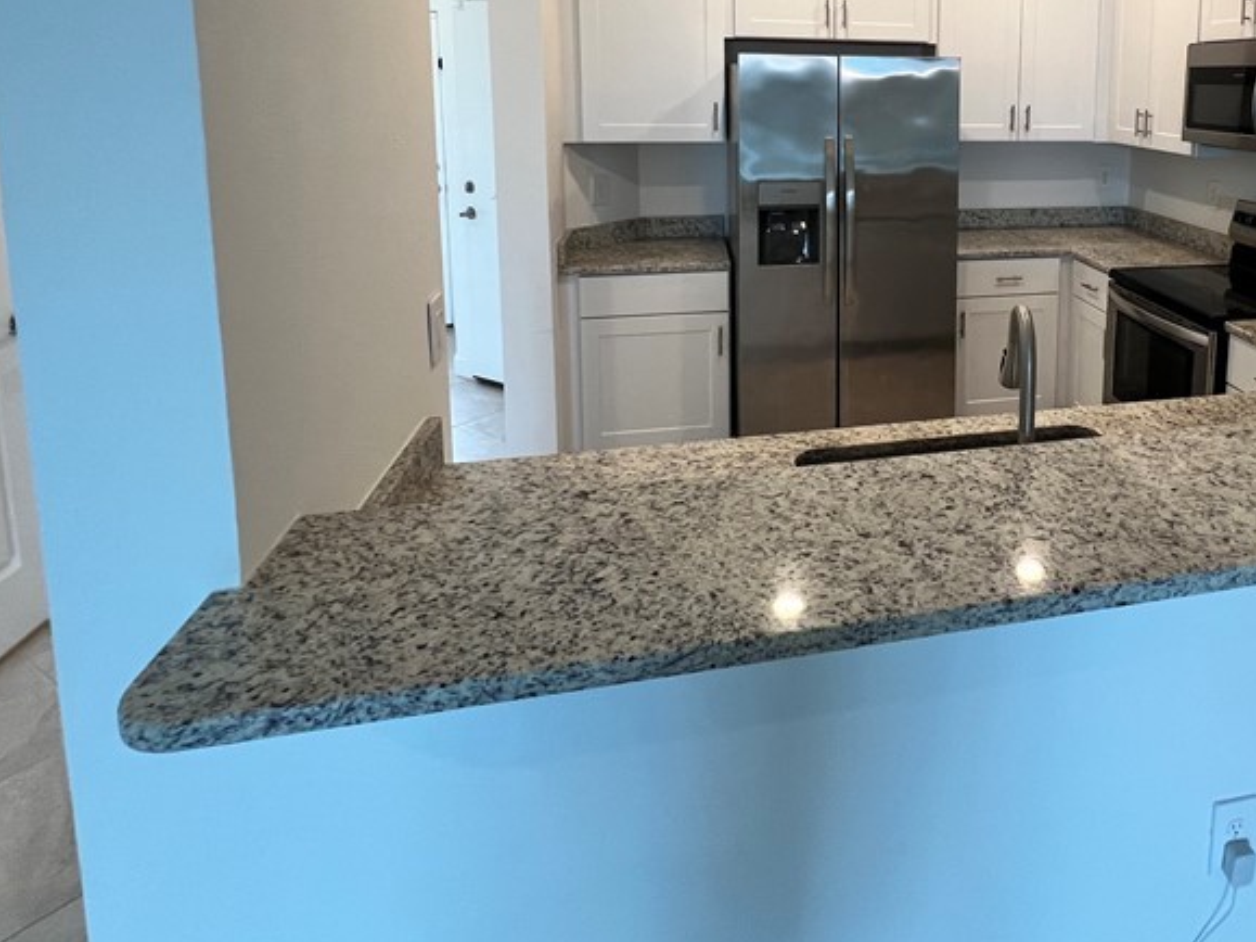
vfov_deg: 54.7
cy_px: 184
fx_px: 834
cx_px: 928
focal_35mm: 23
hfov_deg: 69.5
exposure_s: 1/120
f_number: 1.8
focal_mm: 1.57
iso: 200
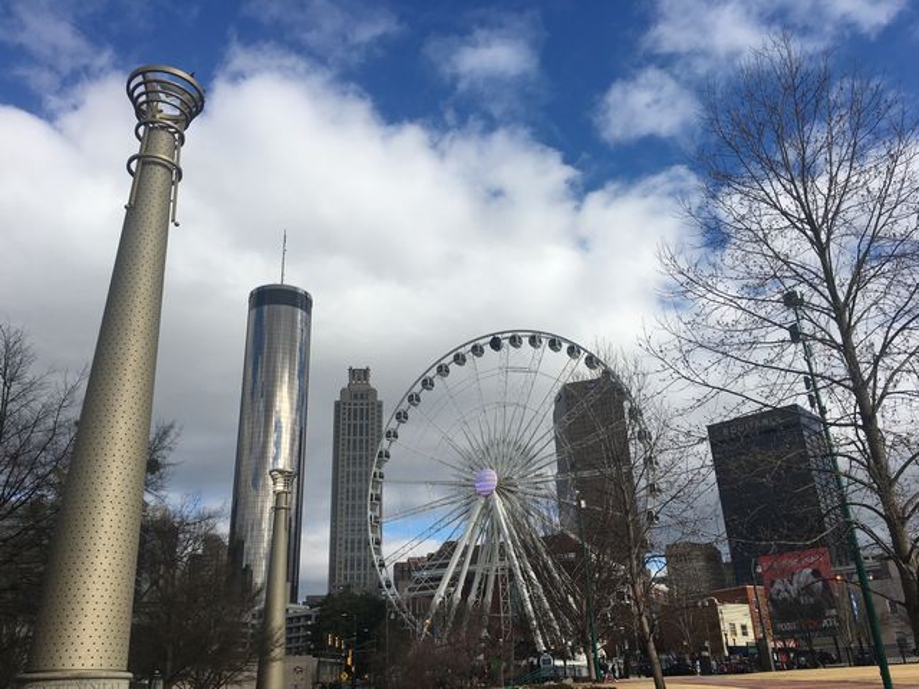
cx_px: 460
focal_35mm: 29
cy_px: 344
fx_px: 770
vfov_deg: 48.2
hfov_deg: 61.7
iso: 25
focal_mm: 4.15
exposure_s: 1/2198
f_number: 2.2
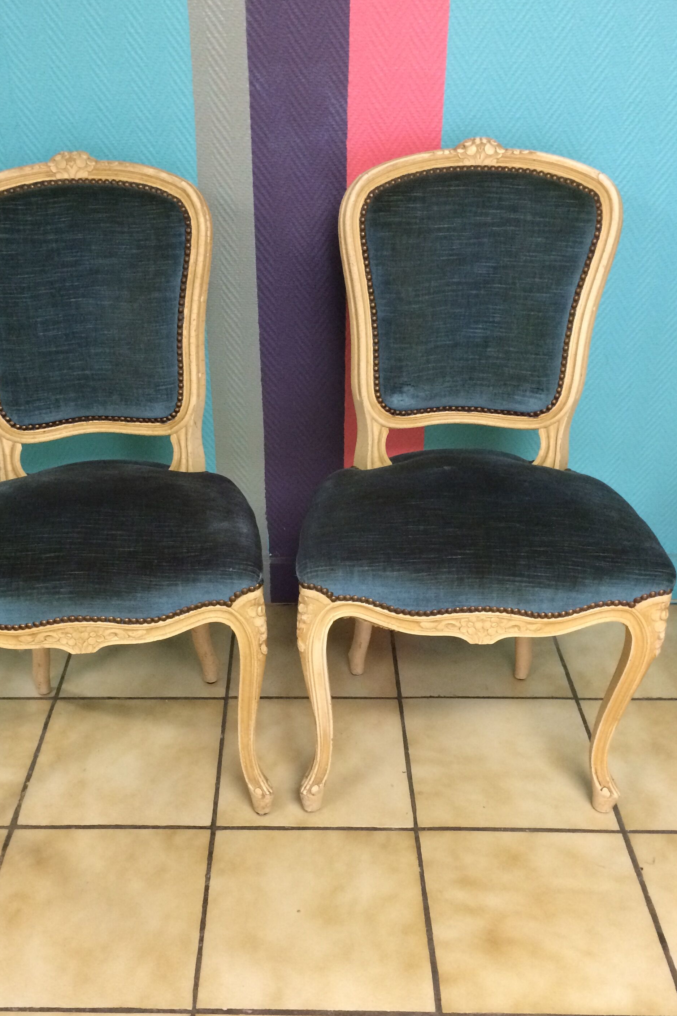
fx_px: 987
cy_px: 575
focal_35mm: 35
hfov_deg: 37.7
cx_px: 272
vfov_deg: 54.3
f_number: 2.2
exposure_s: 1/33
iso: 320
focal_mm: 4.15
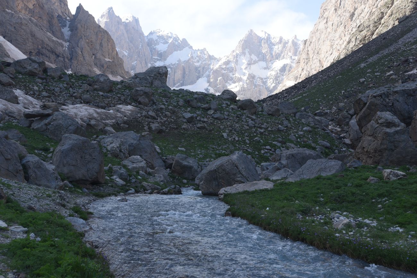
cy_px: 139
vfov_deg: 41.1
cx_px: 208
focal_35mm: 32
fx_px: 371
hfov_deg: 58.7
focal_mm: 32
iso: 200
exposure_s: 1/125
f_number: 9
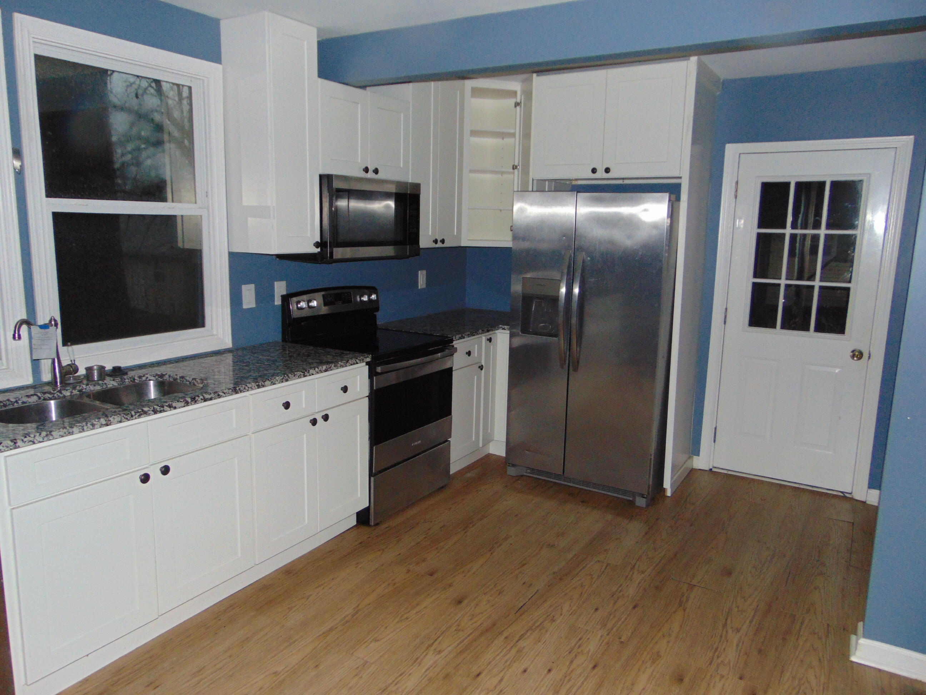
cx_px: 463
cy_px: 348
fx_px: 669
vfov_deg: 54.9
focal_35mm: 25
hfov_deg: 69.4
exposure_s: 1/30
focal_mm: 4.5
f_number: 3
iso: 200
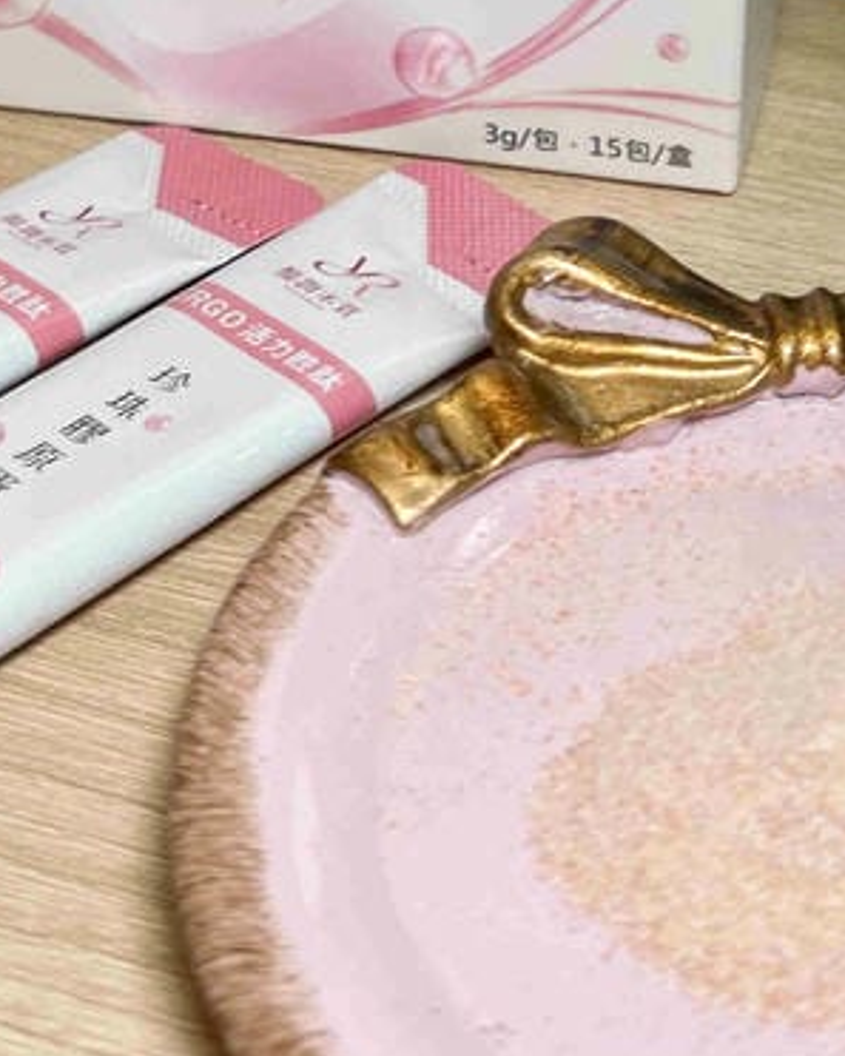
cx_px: 350
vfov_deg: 22.1
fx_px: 2562
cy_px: -94
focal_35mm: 82
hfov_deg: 18.7
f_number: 1.5
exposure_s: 1/124
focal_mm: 5.7
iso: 32
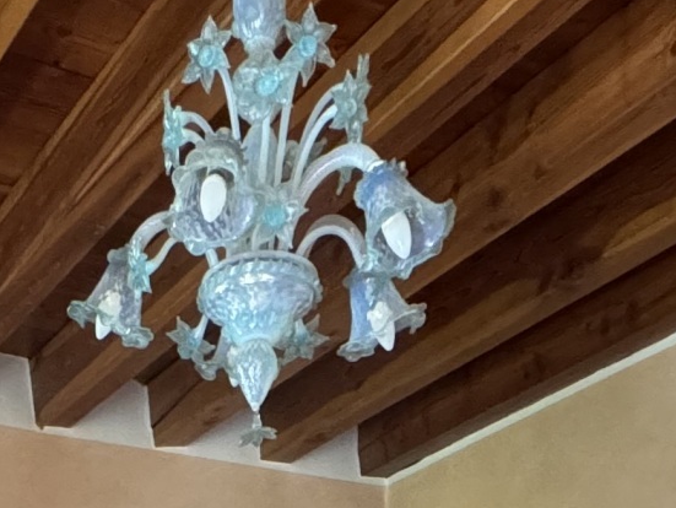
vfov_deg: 16.5
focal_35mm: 65
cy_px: 1049
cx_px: 58
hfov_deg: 28.6
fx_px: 1270
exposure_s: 1/60
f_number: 2.2
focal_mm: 2.22
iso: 640
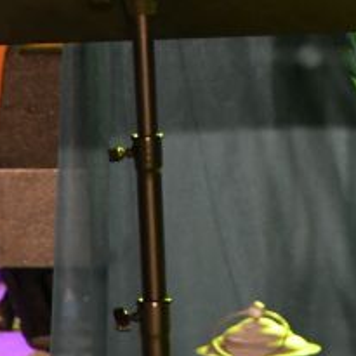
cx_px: 248
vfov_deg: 2.1
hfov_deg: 2.1
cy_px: -392
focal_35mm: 837
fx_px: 9739
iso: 2500
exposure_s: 1/100
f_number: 5.6
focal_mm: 140
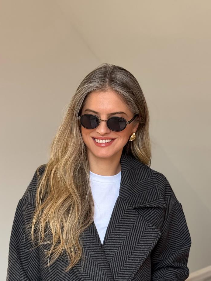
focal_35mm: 83
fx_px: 674
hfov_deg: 17.8
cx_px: 101
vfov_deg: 23.1
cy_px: 238
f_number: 1.78
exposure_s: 1/163
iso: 64
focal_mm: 6.76
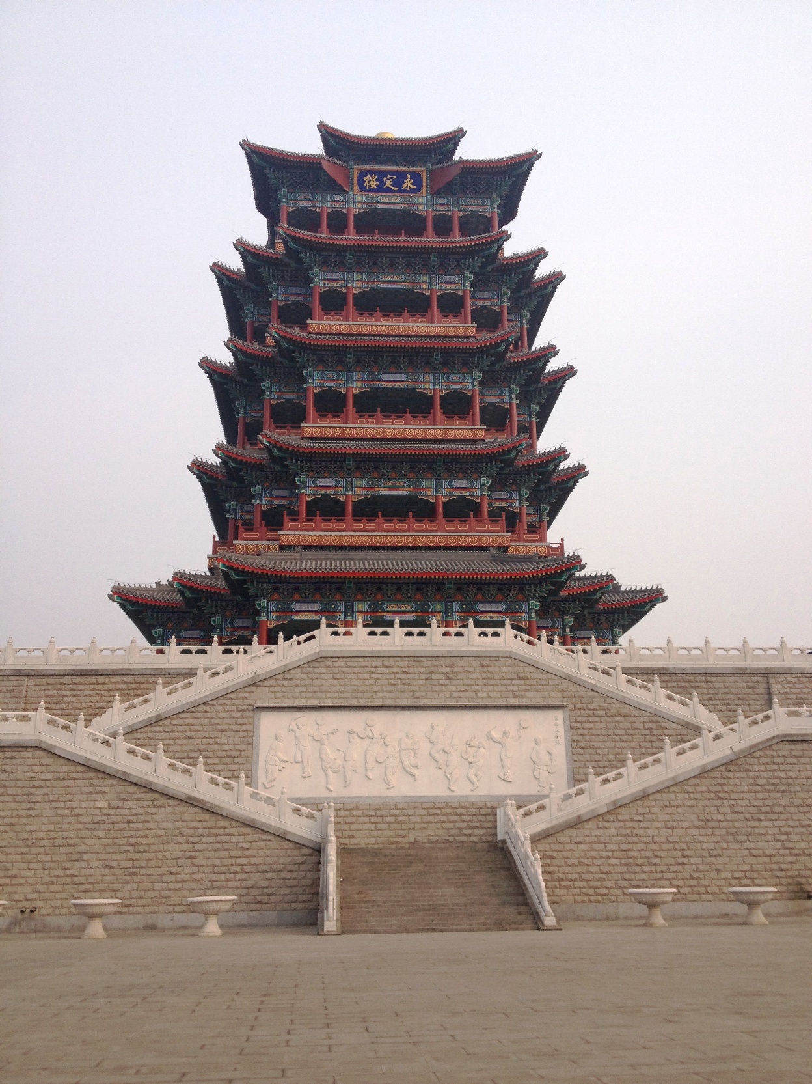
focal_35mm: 35
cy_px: 542
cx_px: 406
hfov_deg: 40.7
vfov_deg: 52.6
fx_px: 1095
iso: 64
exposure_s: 1/876
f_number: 2.4
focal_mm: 4.28
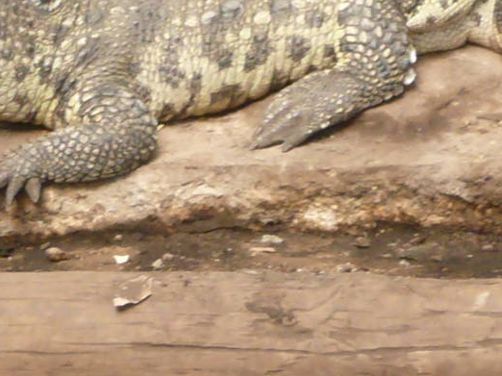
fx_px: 4754
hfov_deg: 6.0
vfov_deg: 4.5
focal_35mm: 328
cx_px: 233
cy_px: 35
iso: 200
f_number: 4.6
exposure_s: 1/60
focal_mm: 11.8
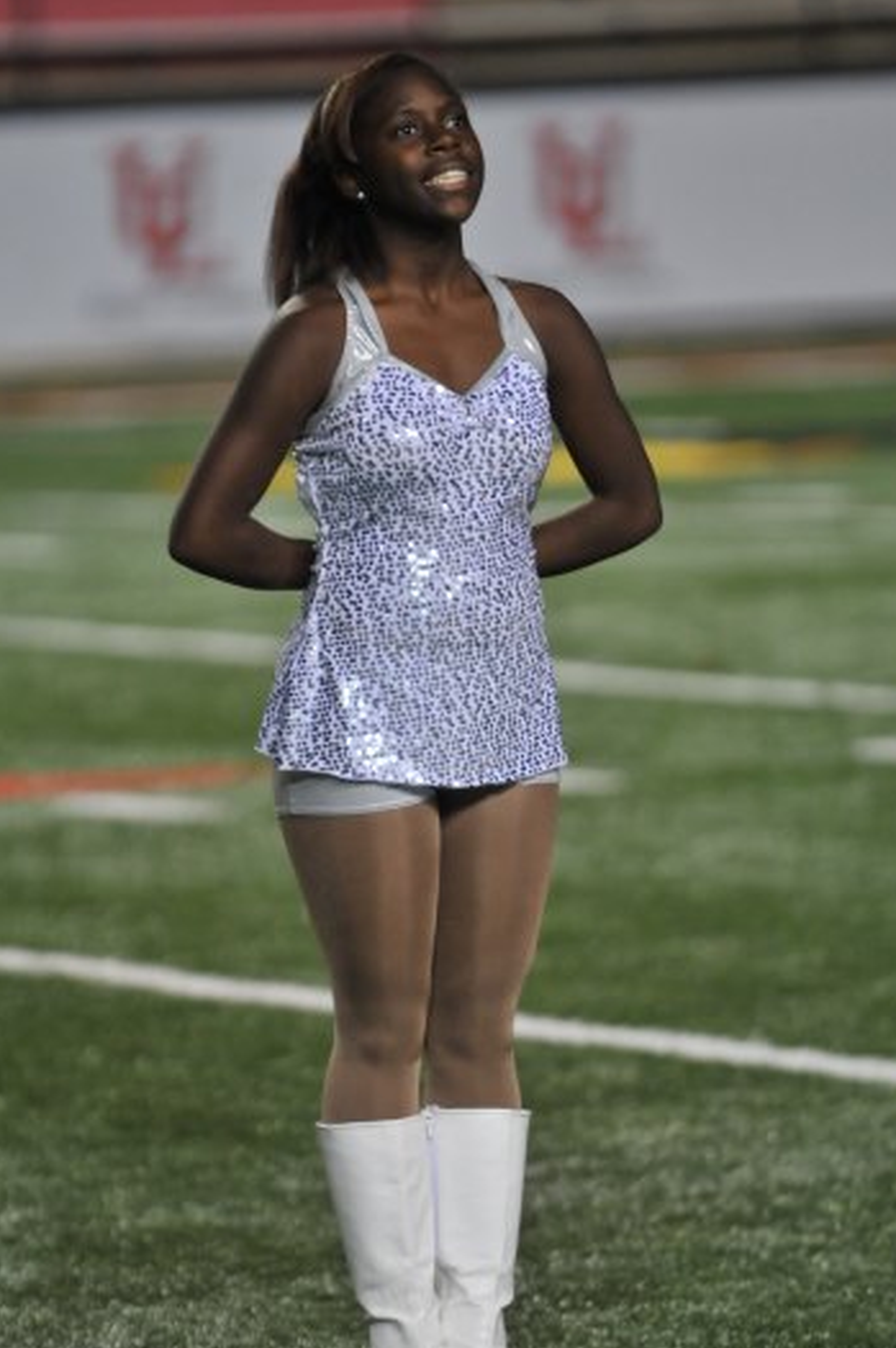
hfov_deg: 4.0
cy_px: 698
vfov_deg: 6.0
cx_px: 417
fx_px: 12830
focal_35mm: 343
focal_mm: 200
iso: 800
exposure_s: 1/400
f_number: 2.8
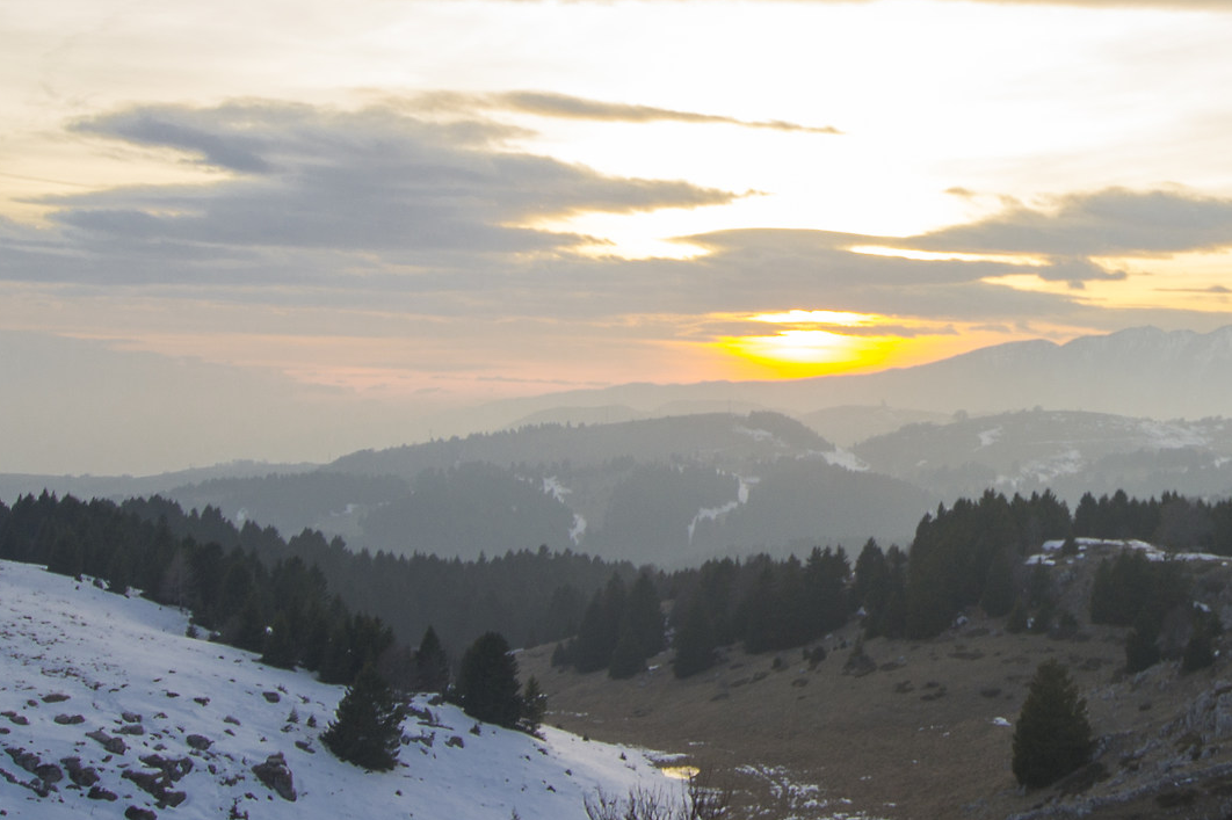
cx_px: 1115
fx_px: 2086
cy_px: 237
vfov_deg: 22.1
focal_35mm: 61
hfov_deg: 31.3
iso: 100
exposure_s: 1/30
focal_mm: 18
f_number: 9
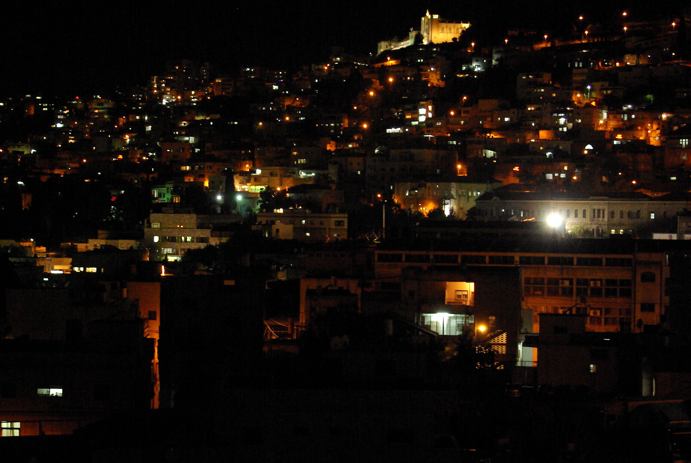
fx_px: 1422
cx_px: 308
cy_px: 212
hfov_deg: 27.3
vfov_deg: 18.5
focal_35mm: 74
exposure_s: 1/6
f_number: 4.5
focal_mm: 38
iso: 1600
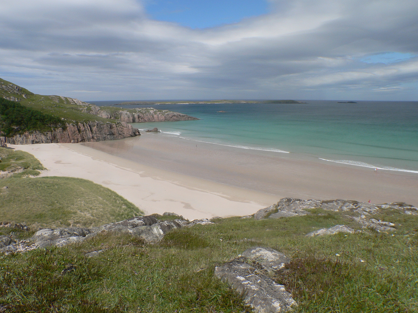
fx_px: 435
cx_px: 209
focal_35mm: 36
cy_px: 156
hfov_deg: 51.4
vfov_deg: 39.7
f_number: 5.6
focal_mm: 6
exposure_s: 1/640
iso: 80
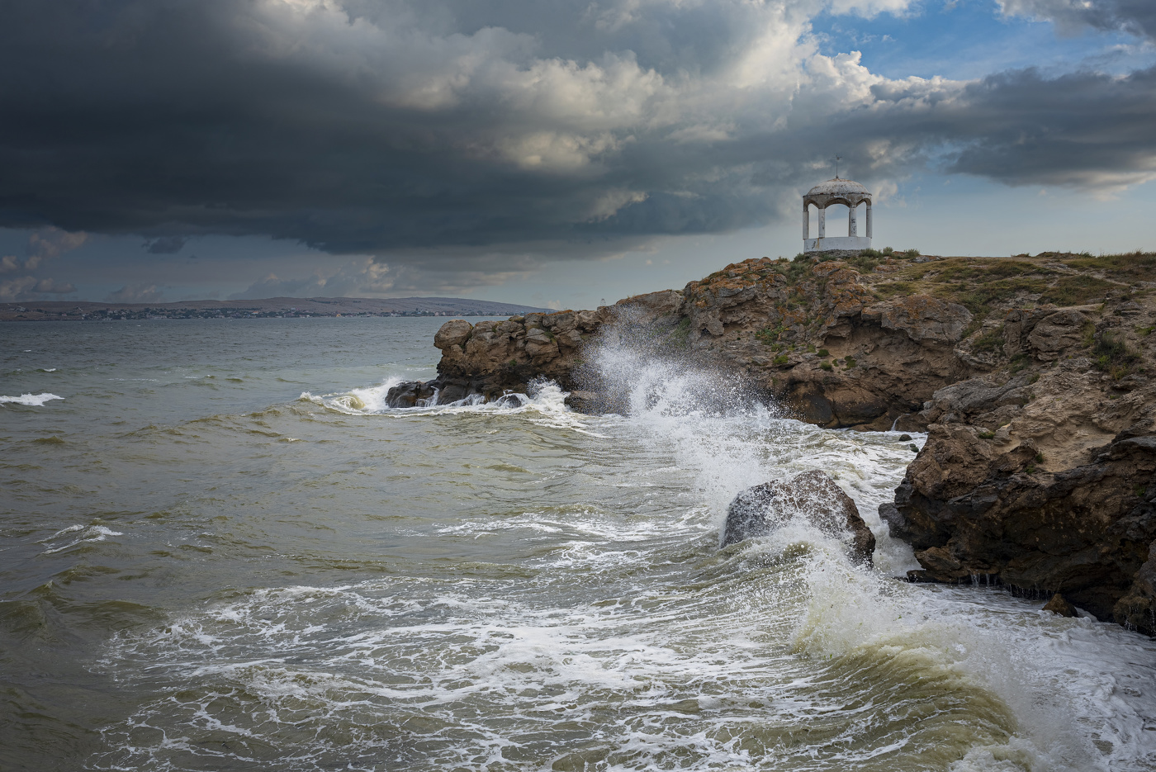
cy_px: 386
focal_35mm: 35
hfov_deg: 54.4
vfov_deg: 37.9
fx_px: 1124
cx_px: 578
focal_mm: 35
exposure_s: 1/250
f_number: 7.1
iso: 80
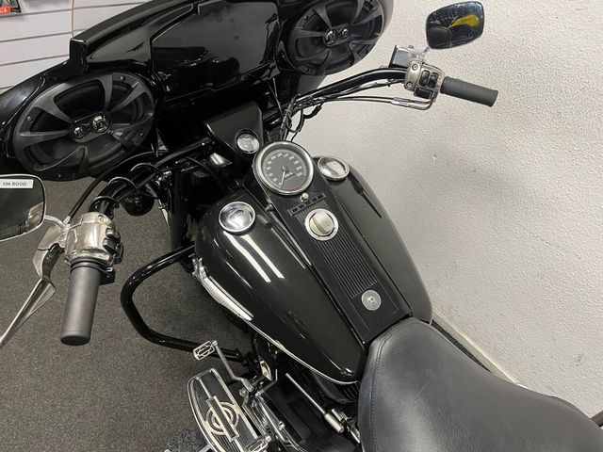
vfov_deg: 53.1
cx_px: 302
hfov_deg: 67.3
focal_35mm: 26
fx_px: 453
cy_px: 226
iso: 125
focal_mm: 5.1
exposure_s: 1/50
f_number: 1.6
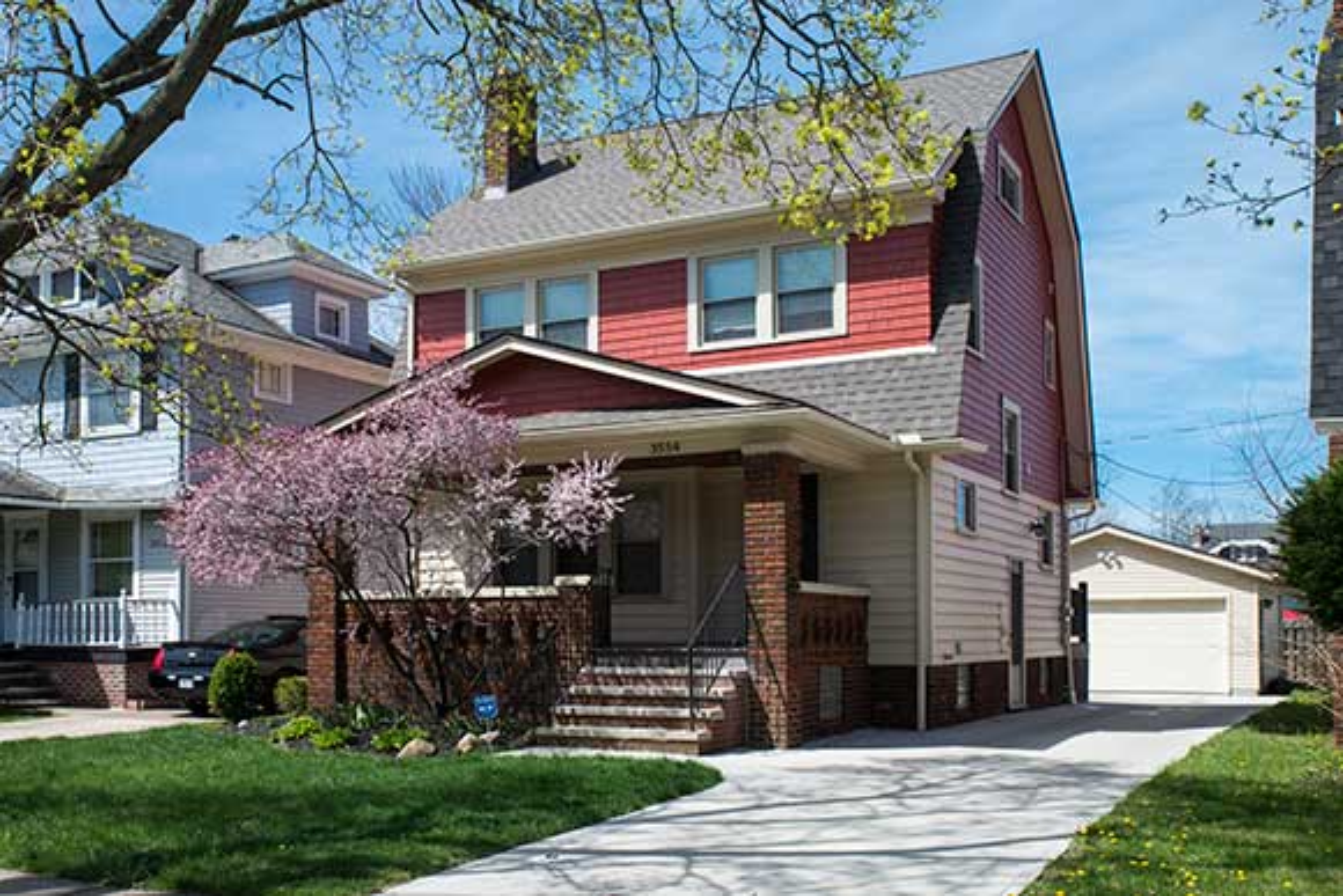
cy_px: 448
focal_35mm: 34
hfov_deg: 55.8
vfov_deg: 38.9
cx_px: 672
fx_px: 1269
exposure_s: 1/180
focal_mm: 34
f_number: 16
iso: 250
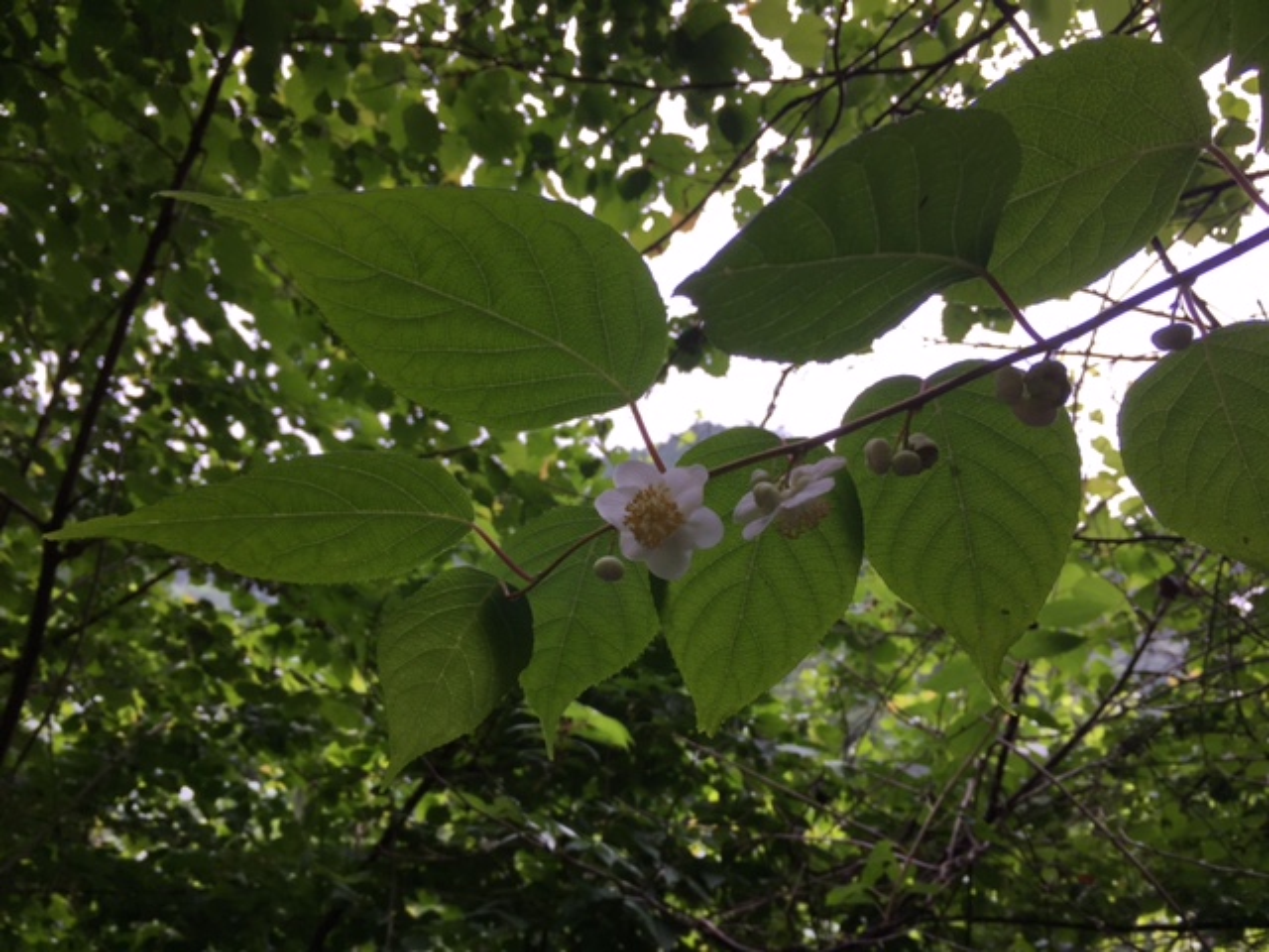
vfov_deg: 48.2
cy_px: 476
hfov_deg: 61.7
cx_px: 634
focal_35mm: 29
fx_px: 1063
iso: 32
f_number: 2.2
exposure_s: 1/408
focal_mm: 4.15
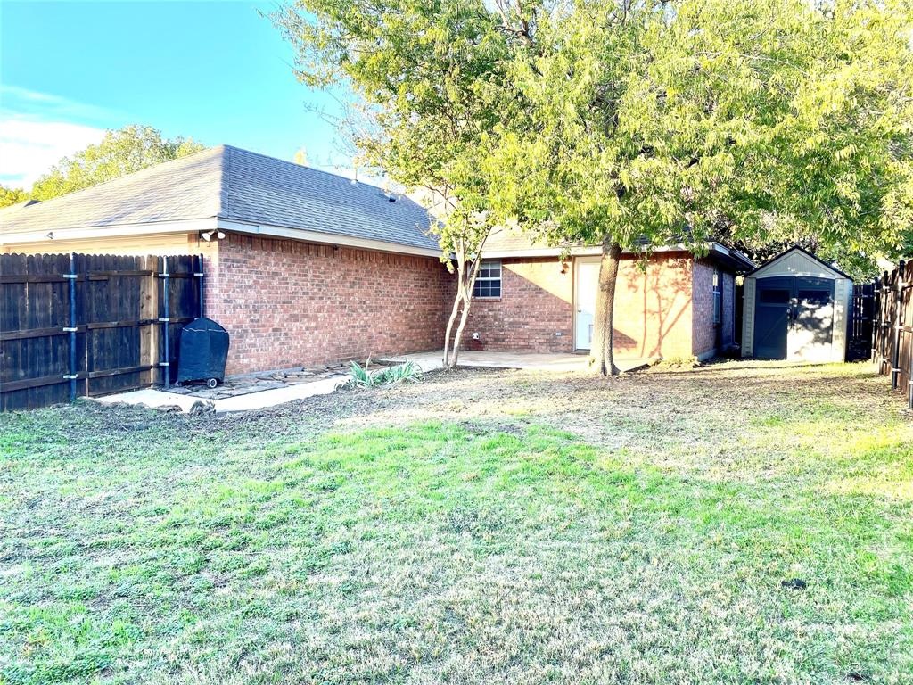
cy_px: 342
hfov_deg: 67.3
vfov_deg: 53.1
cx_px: 456
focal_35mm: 26
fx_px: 686
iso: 32
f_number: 1.8
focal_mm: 4.25
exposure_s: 1/169
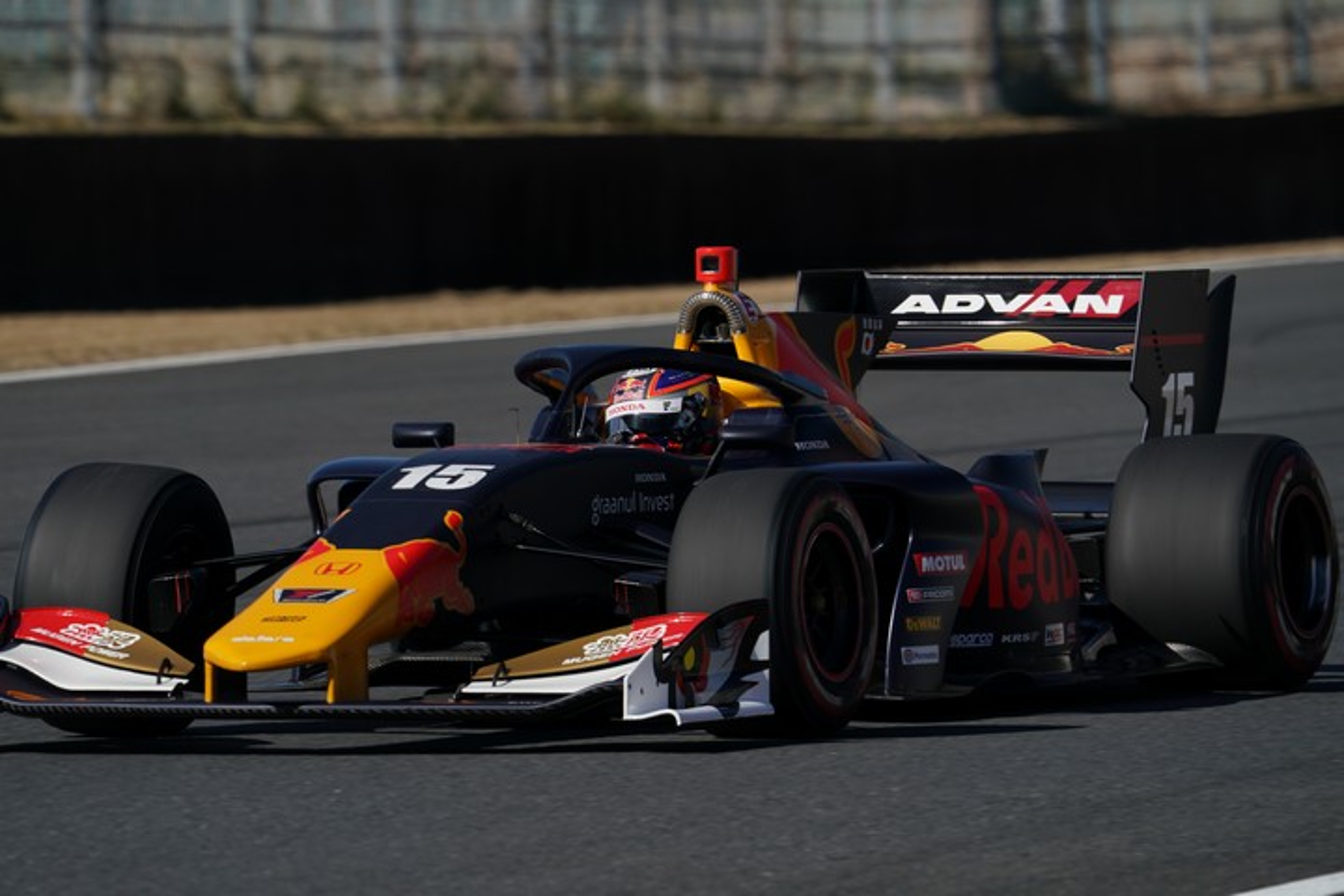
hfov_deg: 3.4
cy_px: 448
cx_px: 672
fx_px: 22398
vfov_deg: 2.3
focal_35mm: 600
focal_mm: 600
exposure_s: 1/800
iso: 200
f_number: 10
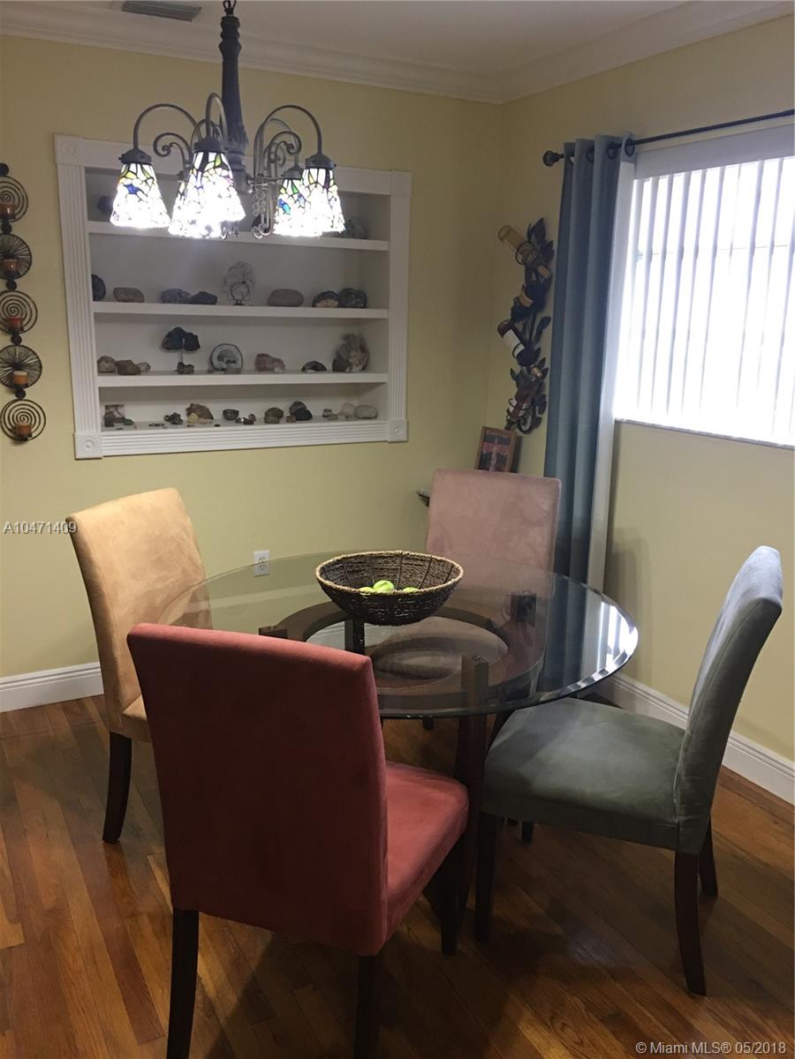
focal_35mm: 29
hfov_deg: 48.2
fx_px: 888
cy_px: 530
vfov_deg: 61.7
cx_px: 398
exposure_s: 1/15
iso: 80
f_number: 2.2
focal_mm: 4.15
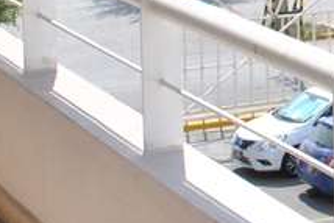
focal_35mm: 187
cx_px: 613
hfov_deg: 10.3
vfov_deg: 7.2
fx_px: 1736
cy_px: -178
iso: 200
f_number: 5
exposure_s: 1/100
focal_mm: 30
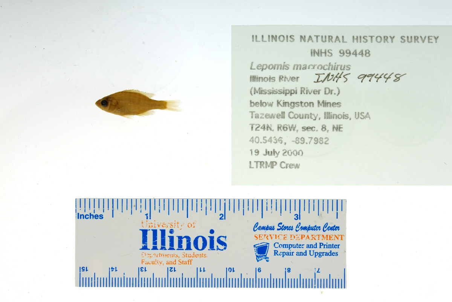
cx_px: 226
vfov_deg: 22.6
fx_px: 754
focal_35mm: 60
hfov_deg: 33.4
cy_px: 151
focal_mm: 60
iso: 100
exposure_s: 1/200
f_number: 10
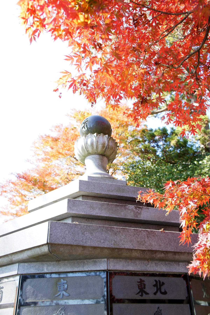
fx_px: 289
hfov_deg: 39.9
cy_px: 158
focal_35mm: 33
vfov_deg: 57.2
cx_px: 105
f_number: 5
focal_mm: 22
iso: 200
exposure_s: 1/60
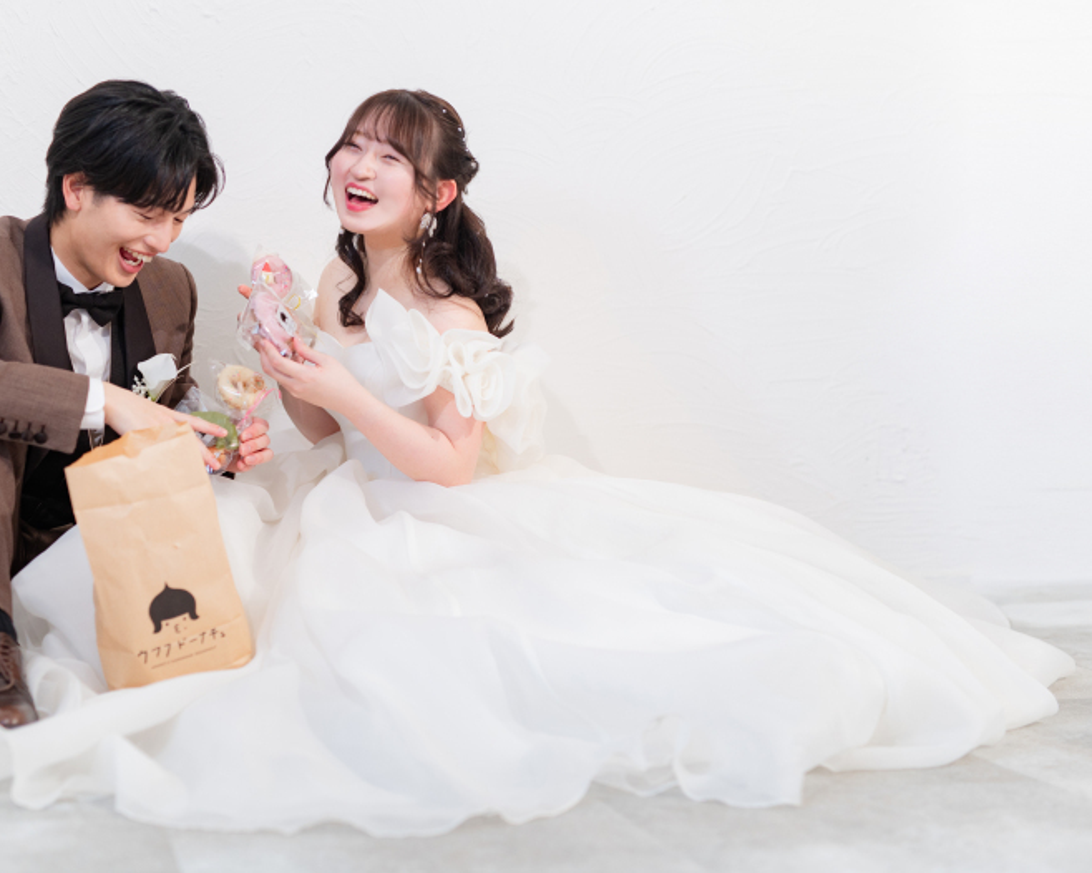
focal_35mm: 57
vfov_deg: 26.7
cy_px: 436
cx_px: 445
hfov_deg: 32.9
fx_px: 1842
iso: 800
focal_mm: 50
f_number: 2.2
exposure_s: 1/160
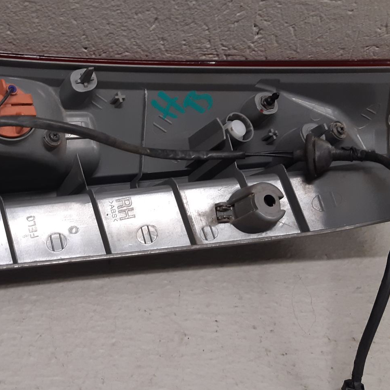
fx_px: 625
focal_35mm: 49
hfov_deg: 33.9
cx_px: 90
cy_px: 167
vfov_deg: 34.6
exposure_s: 1/50
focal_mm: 3.93
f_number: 1.7
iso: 100
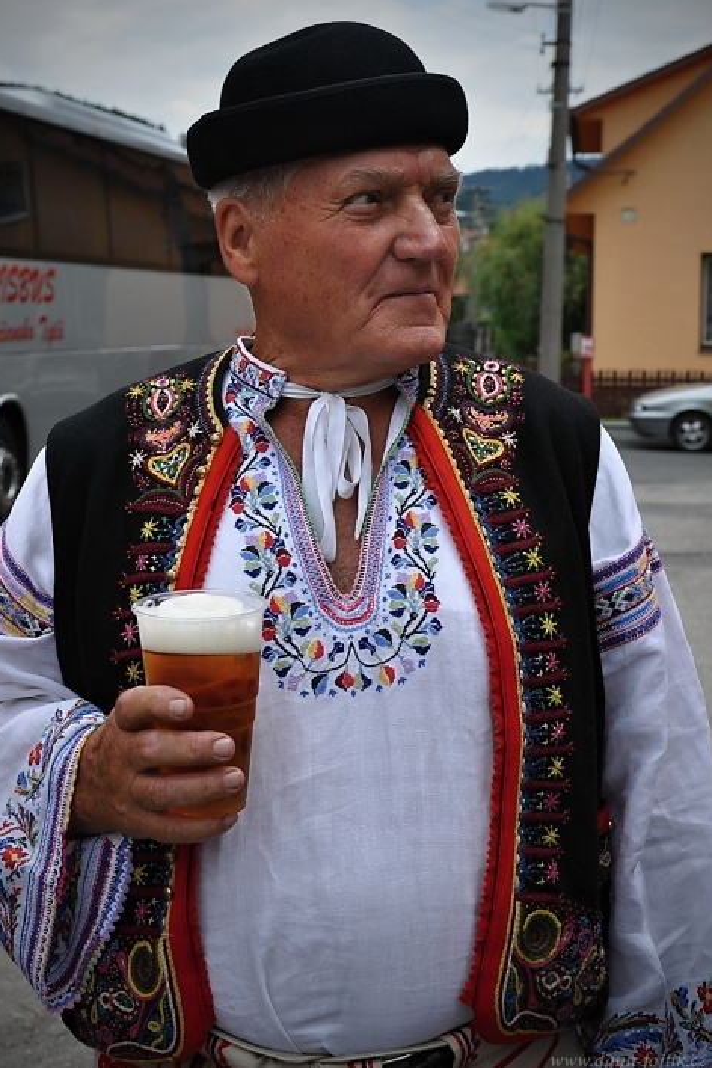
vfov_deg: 34.5
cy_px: 536
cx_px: 356
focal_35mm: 58
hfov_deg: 23.4
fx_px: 1721
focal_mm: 38
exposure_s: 1/200
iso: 200
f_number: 8
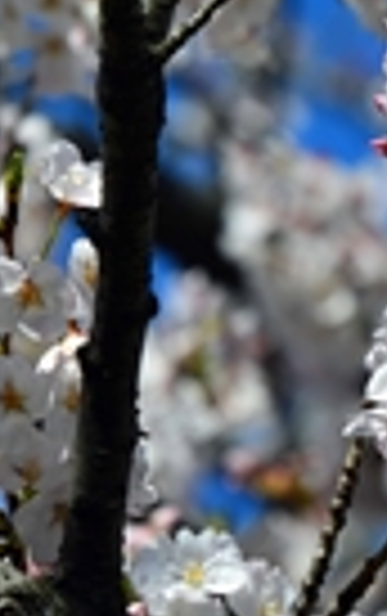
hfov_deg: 1.5
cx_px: 569
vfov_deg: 2.4
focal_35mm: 893
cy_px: 139
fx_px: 15022
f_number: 9
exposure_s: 1/320
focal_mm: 300
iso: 125
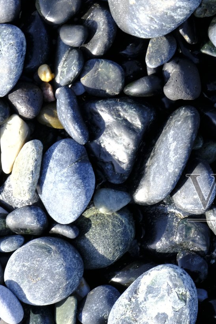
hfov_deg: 5.9
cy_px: 201
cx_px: 252
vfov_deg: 8.8
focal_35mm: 233
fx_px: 2098
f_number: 11
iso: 160
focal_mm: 80
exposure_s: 1/38
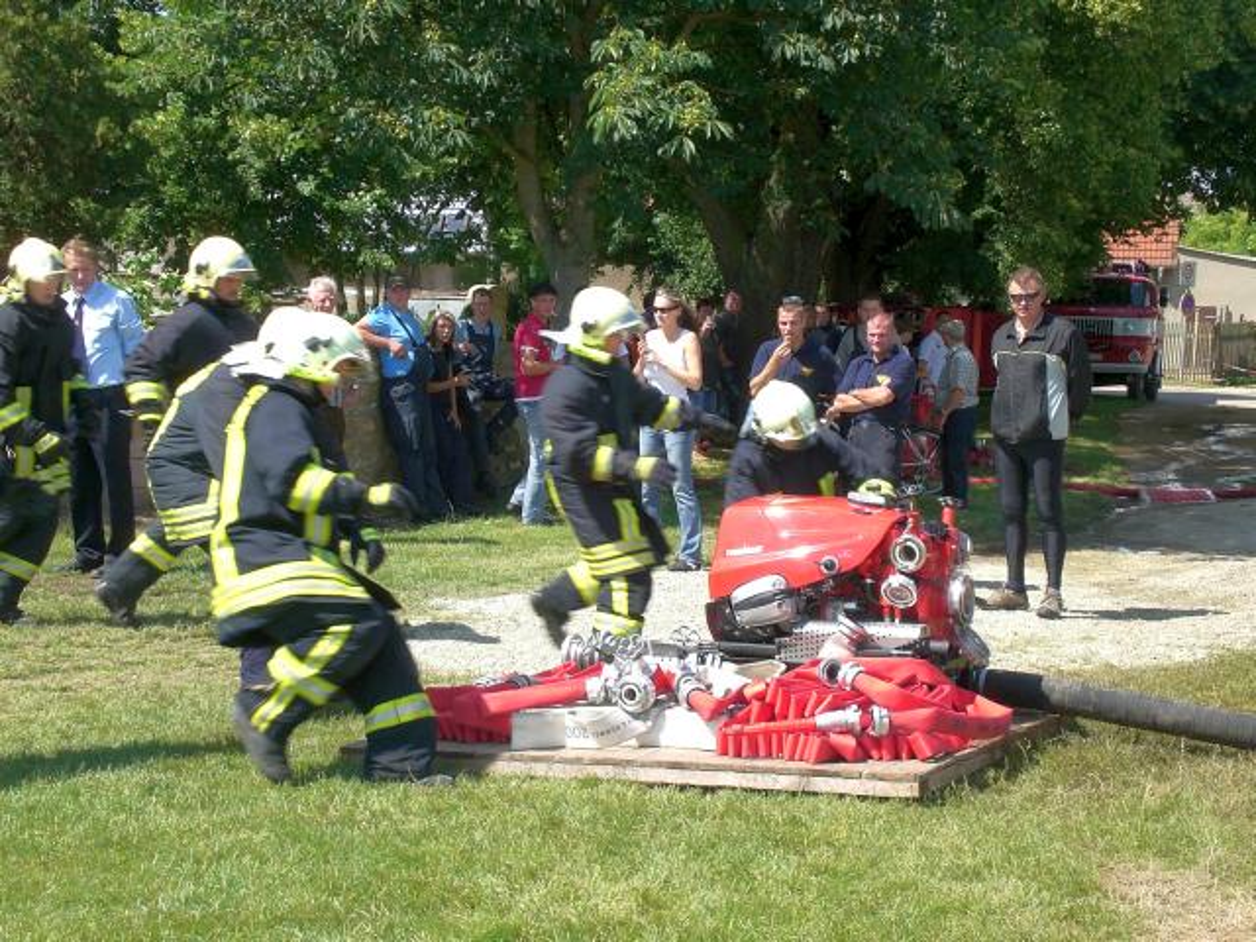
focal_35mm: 63
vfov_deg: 23.3
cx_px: 628
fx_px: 2286
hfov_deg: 30.7
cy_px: 471
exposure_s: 1/160
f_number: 5.7
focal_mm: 10.4
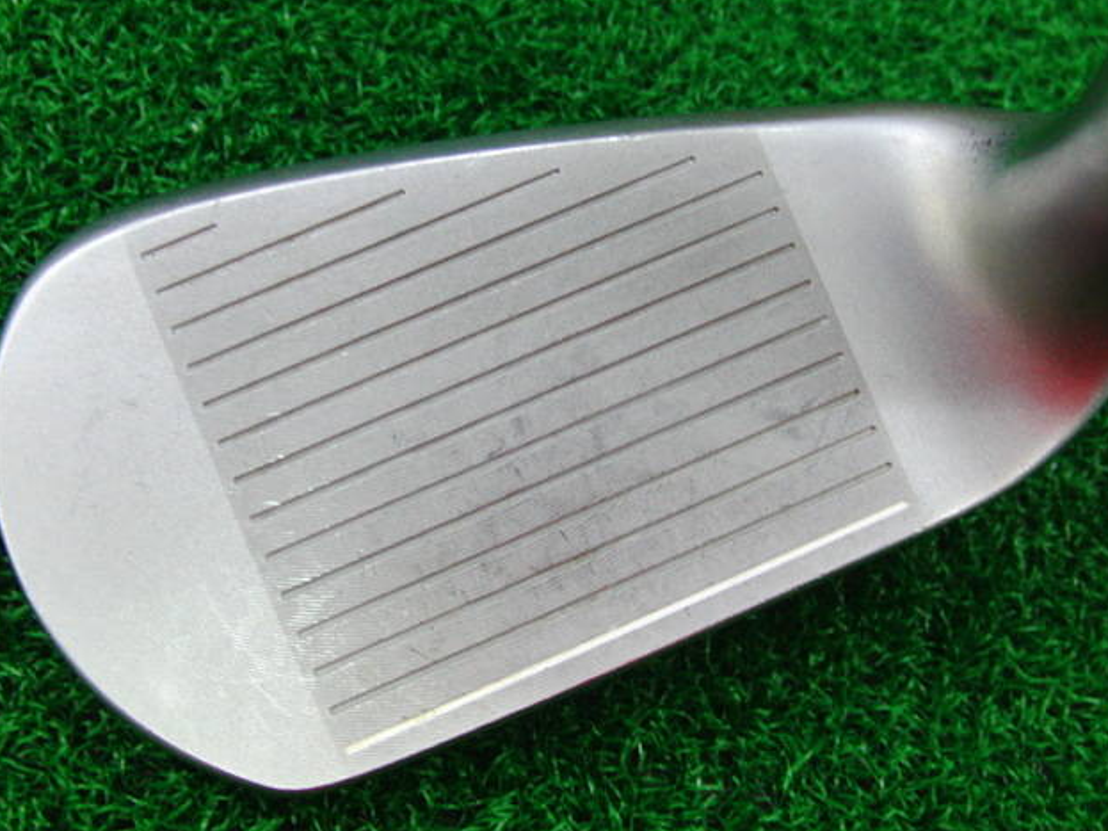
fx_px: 1216
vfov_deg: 37.7
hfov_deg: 49.0
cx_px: 562
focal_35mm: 38
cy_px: 420
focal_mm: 6.42
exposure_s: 1/50
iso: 400
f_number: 3.6
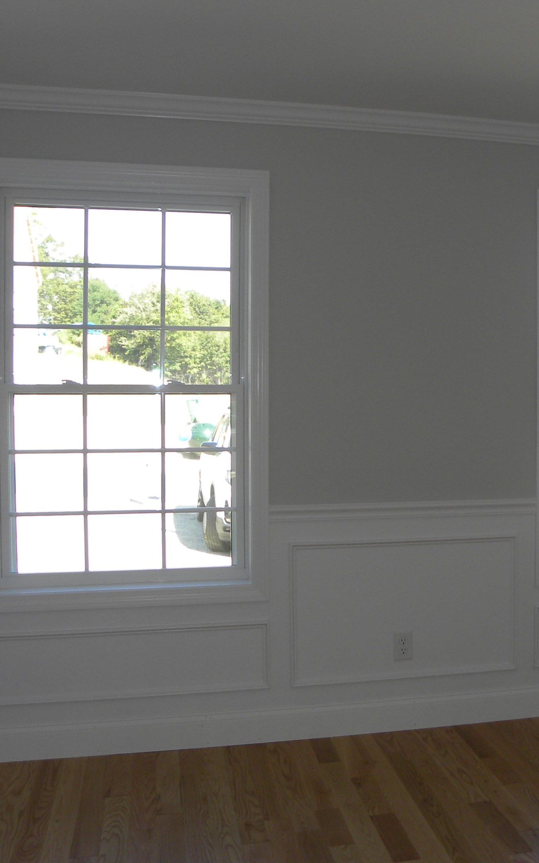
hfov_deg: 30.3
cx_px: 453
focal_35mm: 41
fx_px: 963
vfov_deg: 48.2
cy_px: 424
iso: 64
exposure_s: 1/75
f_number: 3.2
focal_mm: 4.6
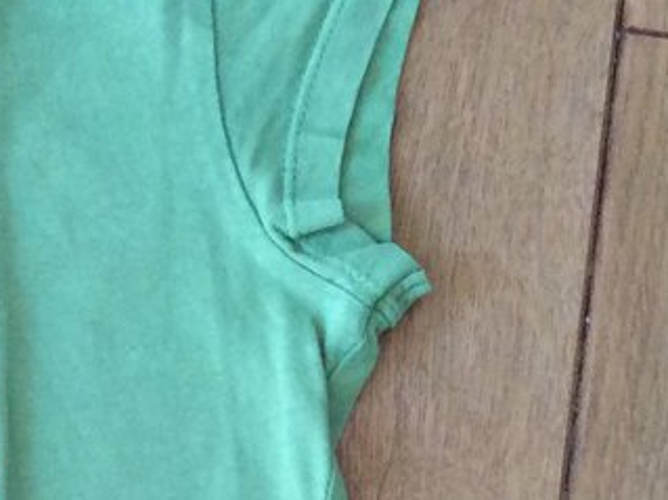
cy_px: 686
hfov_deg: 14.1
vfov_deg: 10.8
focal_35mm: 134
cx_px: -232
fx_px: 2585
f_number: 2.4
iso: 125
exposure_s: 1/25
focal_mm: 3.3
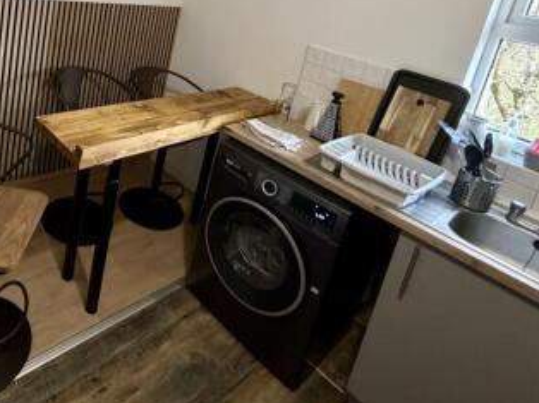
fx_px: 405
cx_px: 107
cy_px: 33
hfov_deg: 61.7
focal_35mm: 26
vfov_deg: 47.2
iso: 320
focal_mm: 2.22
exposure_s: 1/101
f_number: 2.2
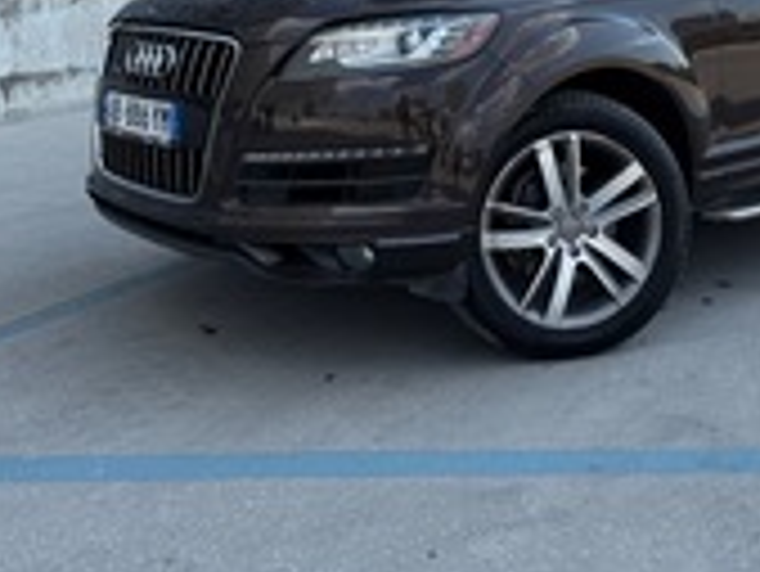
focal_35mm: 51
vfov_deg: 26.7
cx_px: 535
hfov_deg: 36.9
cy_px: -27
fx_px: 1121
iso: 100
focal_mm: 6.76
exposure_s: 1/3021
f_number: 1.78
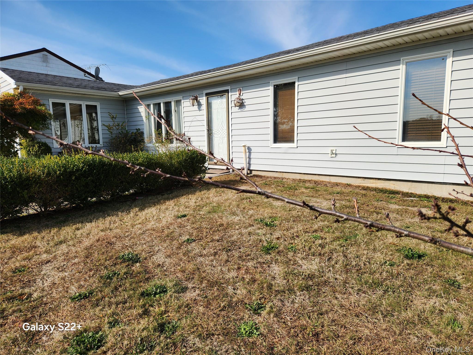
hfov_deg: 73.9
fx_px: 314
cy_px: 178
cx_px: 236
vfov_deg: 58.9
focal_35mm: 23
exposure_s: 1/2016
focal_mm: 5.4
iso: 20
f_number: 1.8
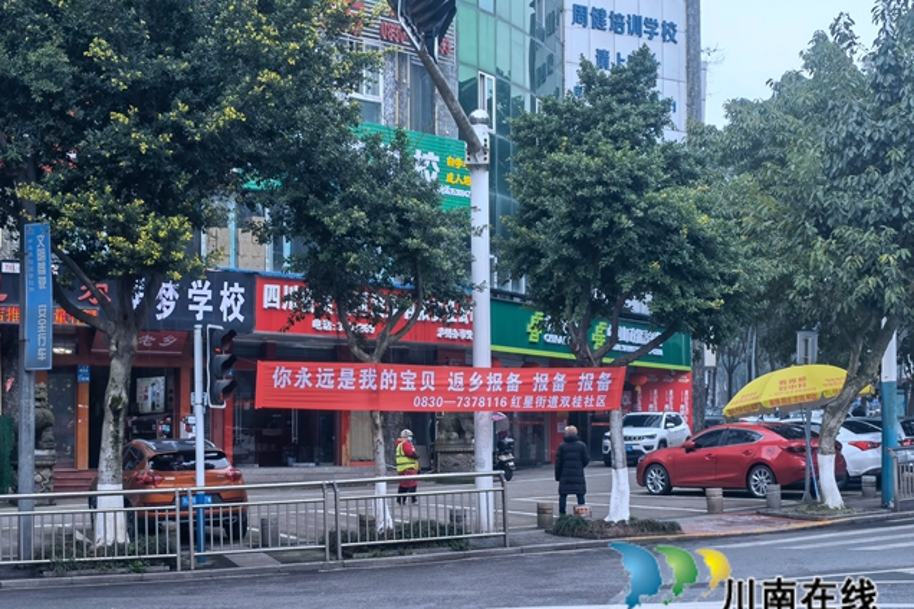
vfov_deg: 20.0
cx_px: 457
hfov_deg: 29.7
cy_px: 338
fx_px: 1726
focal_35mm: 68
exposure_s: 1/338
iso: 50
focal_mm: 6.67
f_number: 1.9
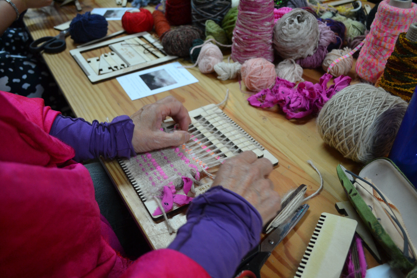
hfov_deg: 61.9
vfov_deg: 43.6
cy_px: 139
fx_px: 347
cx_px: 208
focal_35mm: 30
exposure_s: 1/60
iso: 720
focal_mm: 20
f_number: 3.8
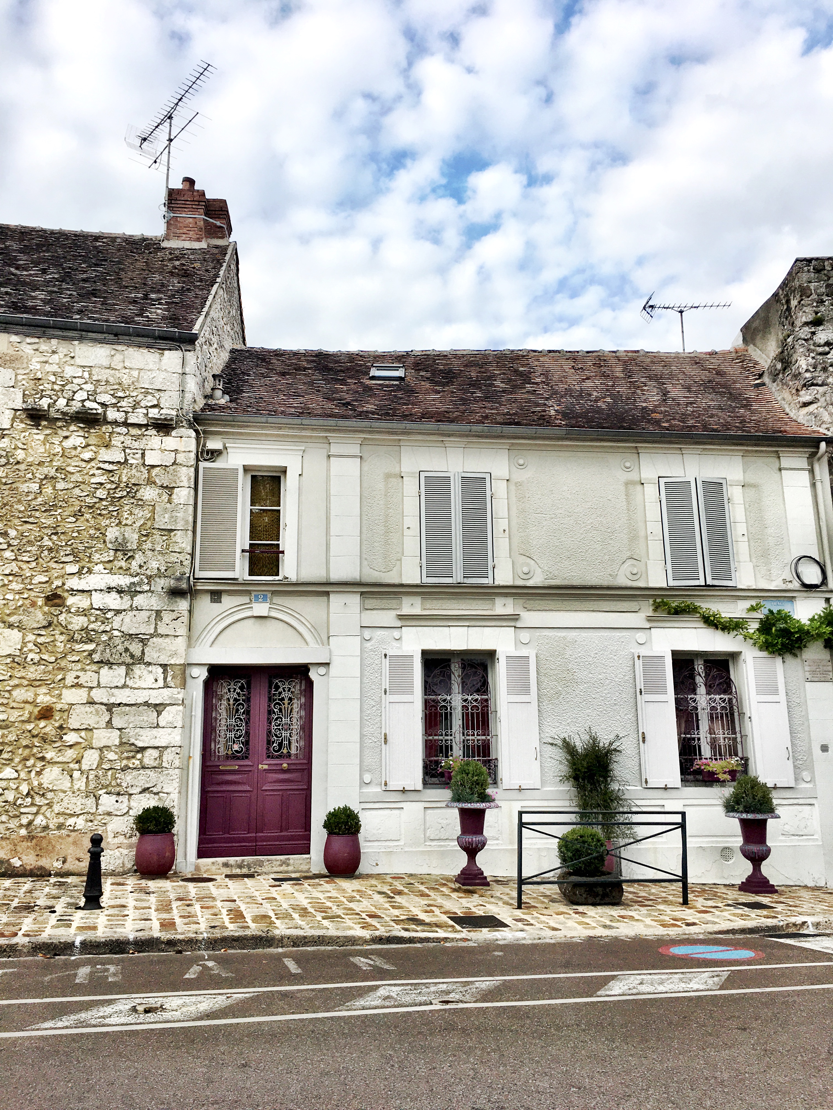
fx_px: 930
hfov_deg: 48.2
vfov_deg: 61.7
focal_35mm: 29
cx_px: 416
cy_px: 555
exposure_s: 1/1326
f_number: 2.2
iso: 25
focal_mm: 4.15
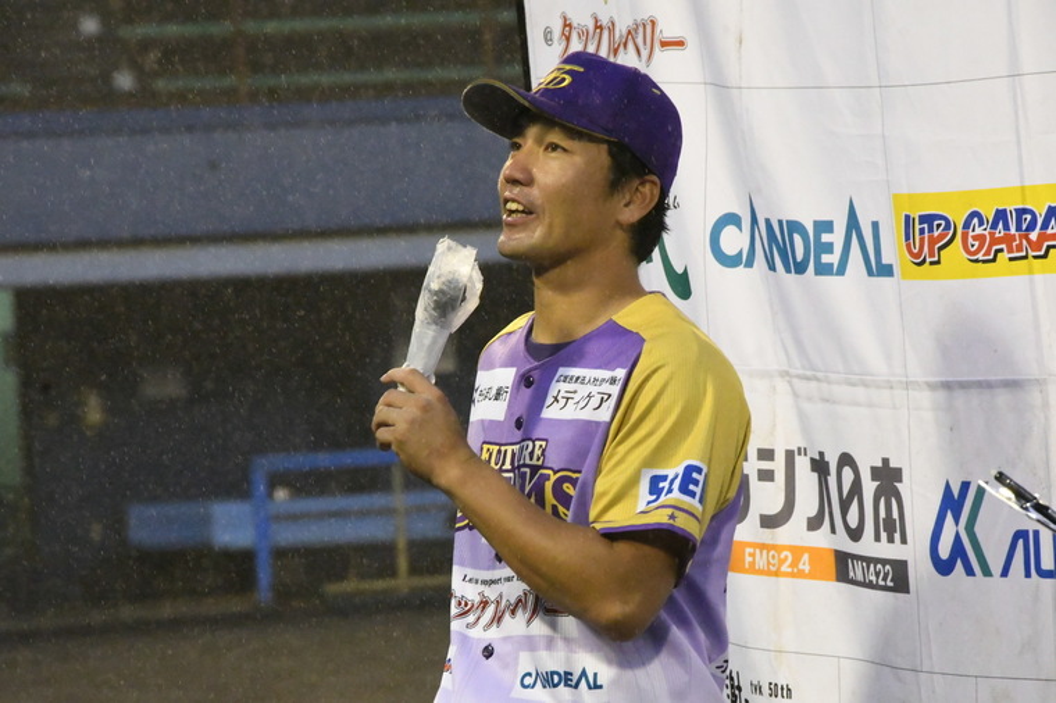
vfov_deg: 5.4
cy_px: 352
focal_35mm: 255
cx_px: 528
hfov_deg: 8.1
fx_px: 7476
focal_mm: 170
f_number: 11
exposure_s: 1/500
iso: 20000
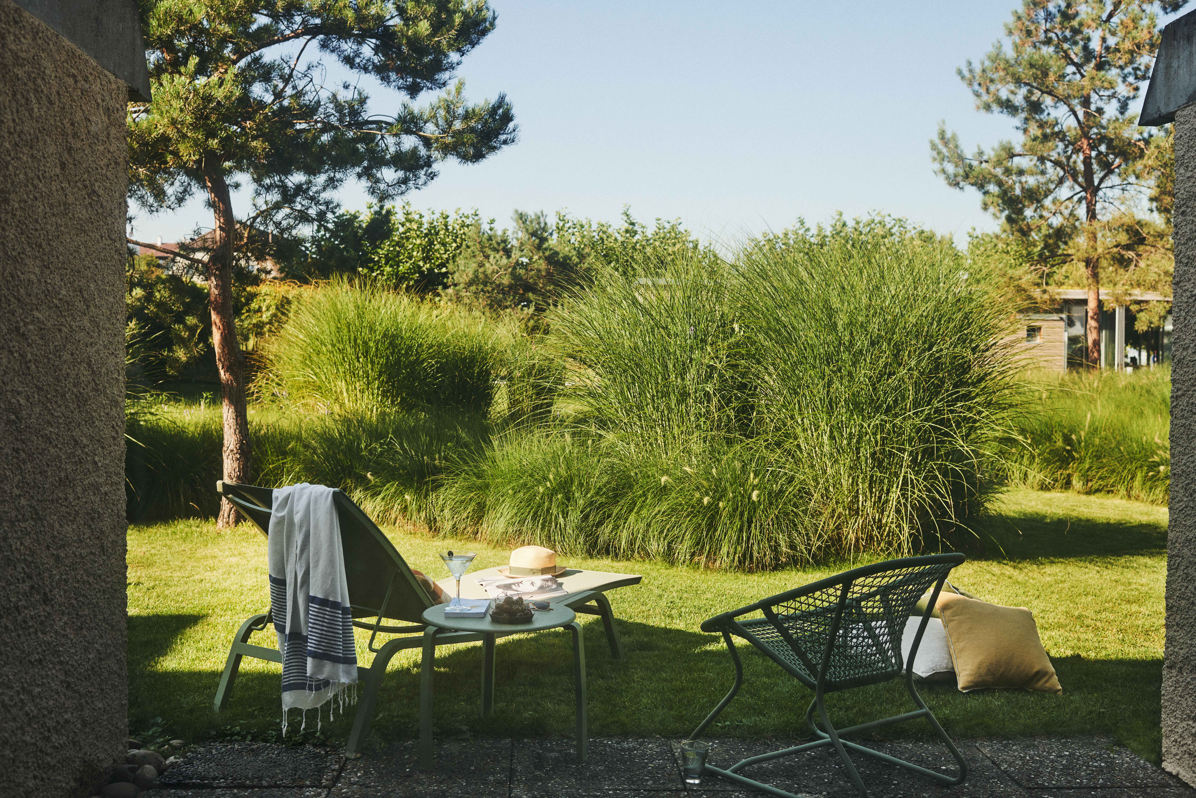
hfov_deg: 54.4
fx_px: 1163
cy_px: 399
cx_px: 598
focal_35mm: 35
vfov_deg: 37.9
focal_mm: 35
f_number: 5.6
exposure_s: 1/800
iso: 200
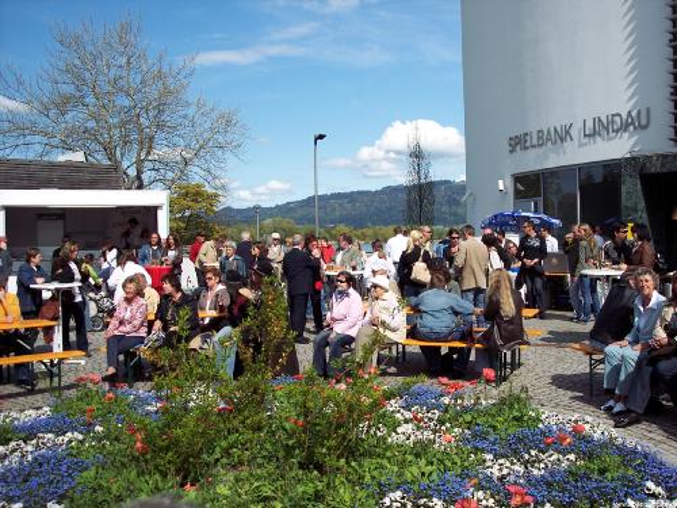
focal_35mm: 39
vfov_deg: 36.8
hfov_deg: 47.9
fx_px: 763
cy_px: 254
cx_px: 338
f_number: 4
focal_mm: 8
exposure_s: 1/750
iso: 100
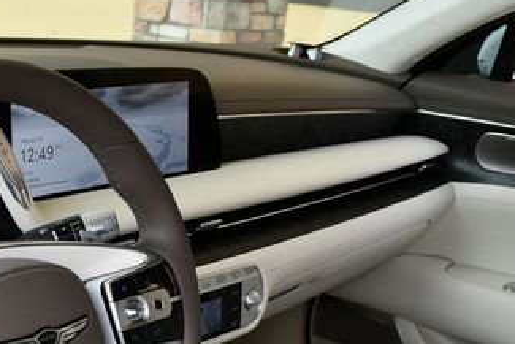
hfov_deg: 27.2
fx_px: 1016
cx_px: 33
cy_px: 304
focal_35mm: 71
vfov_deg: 18.9
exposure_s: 1/250
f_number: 5.6
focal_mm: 18
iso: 320
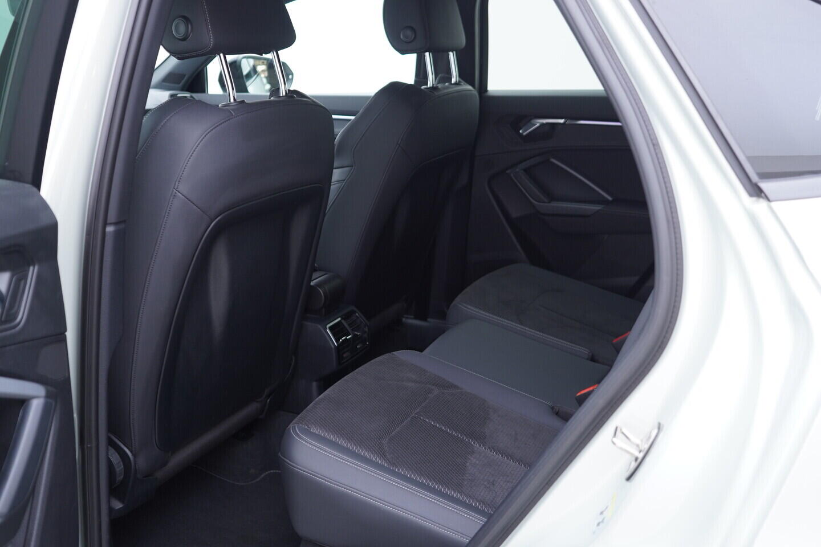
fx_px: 821
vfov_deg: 36.9
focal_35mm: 36
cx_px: 410
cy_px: 274
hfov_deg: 53.1
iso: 250
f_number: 2.8
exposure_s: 1/40
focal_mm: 24
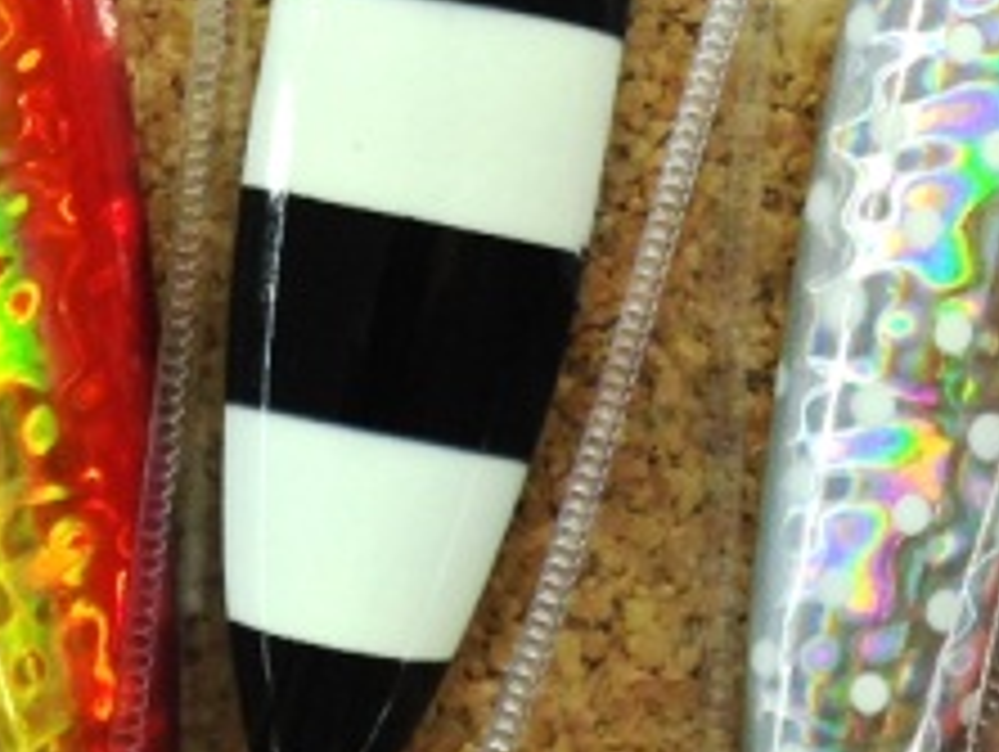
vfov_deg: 9.7
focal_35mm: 152
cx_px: 126
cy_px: -131
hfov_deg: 12.9
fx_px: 4391
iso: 50
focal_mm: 4.12
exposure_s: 1/40
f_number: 2.4
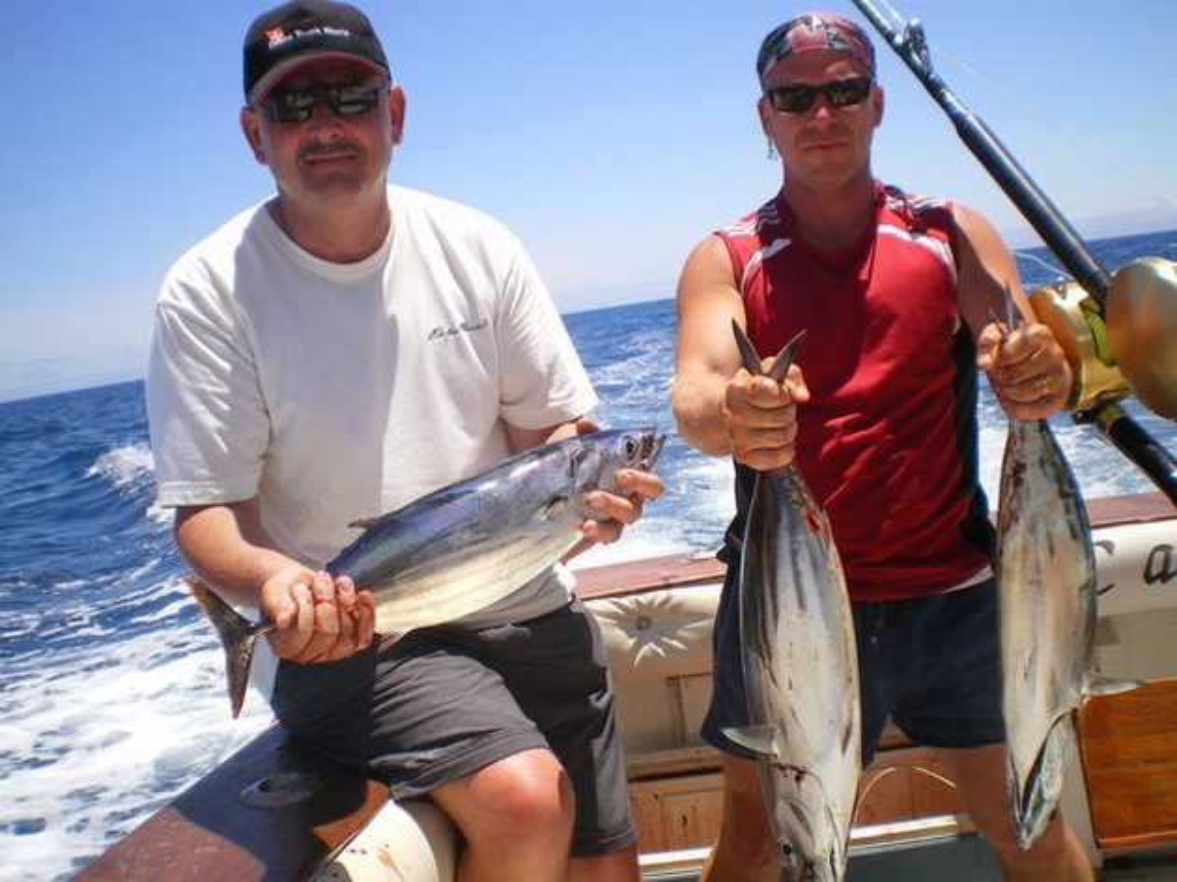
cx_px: 588
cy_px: 441
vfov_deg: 39.6
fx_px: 1224
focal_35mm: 36
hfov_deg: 51.4
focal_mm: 6.3
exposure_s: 1/400
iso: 50
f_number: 4.6
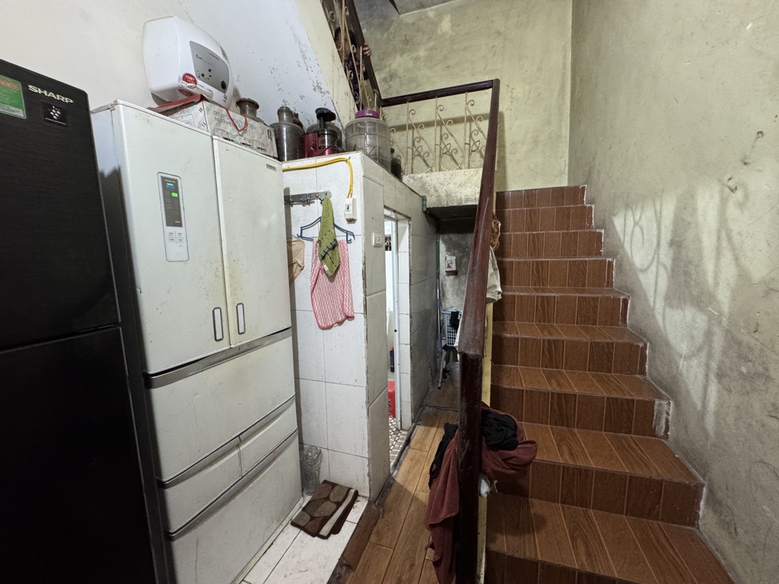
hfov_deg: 102.1
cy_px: 292
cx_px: 390
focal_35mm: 14
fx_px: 315
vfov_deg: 85.7
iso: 500
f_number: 2.2
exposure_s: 1/50
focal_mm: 2.22
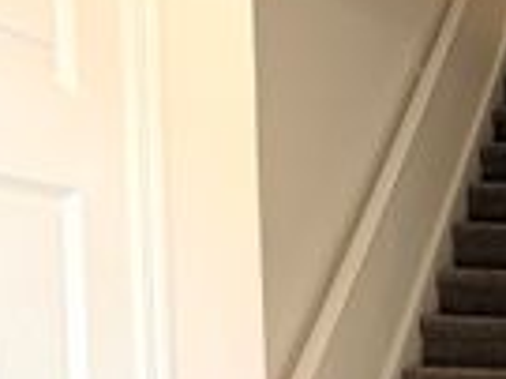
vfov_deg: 15.9
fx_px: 1300
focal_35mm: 89
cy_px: 471
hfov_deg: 19.5
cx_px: 738
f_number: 1.78
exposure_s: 1/120
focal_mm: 6.76
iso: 80
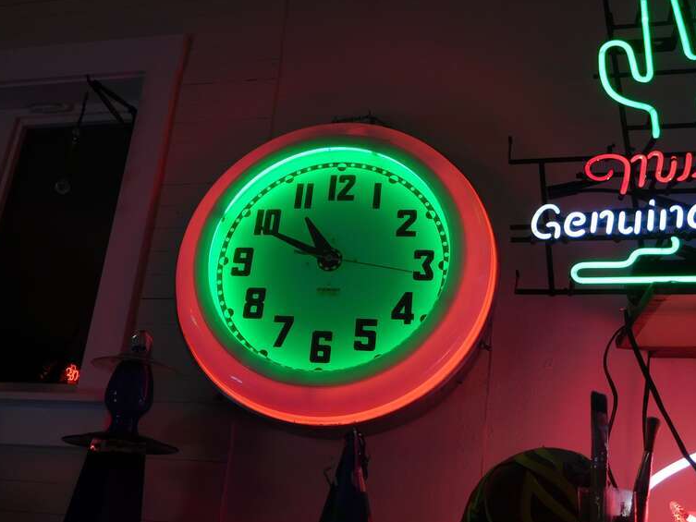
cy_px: 259
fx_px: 684
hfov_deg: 53.9
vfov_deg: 41.8
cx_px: 346
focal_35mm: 34
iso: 125
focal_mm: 5.7
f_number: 3.6
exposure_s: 1/30
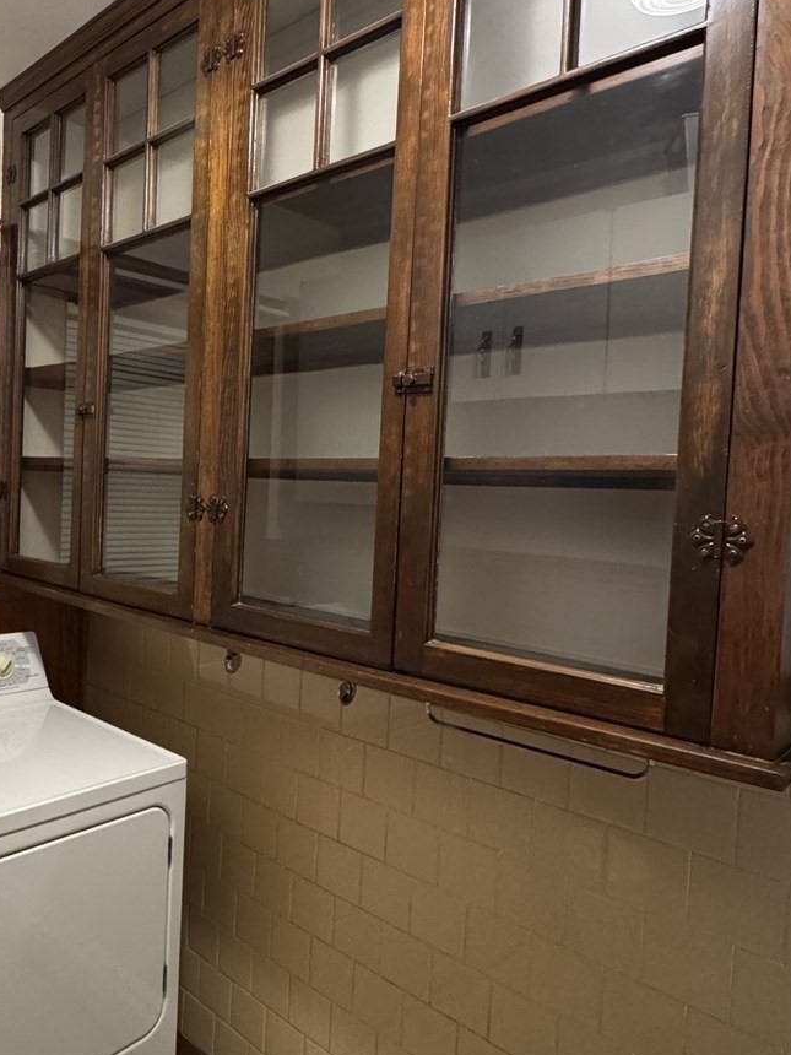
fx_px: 762
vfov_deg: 69.4
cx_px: 182
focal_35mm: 25
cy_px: 513
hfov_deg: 52.1
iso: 1000
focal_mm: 2.22
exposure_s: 1/40
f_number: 2.2
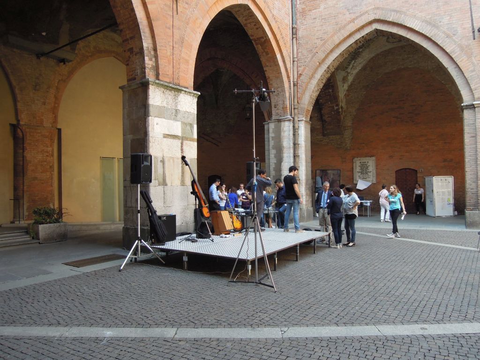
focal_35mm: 28
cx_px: 240
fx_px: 388
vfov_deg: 49.7
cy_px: 180
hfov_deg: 63.4
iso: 160
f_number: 2.8
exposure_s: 1/125
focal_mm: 5
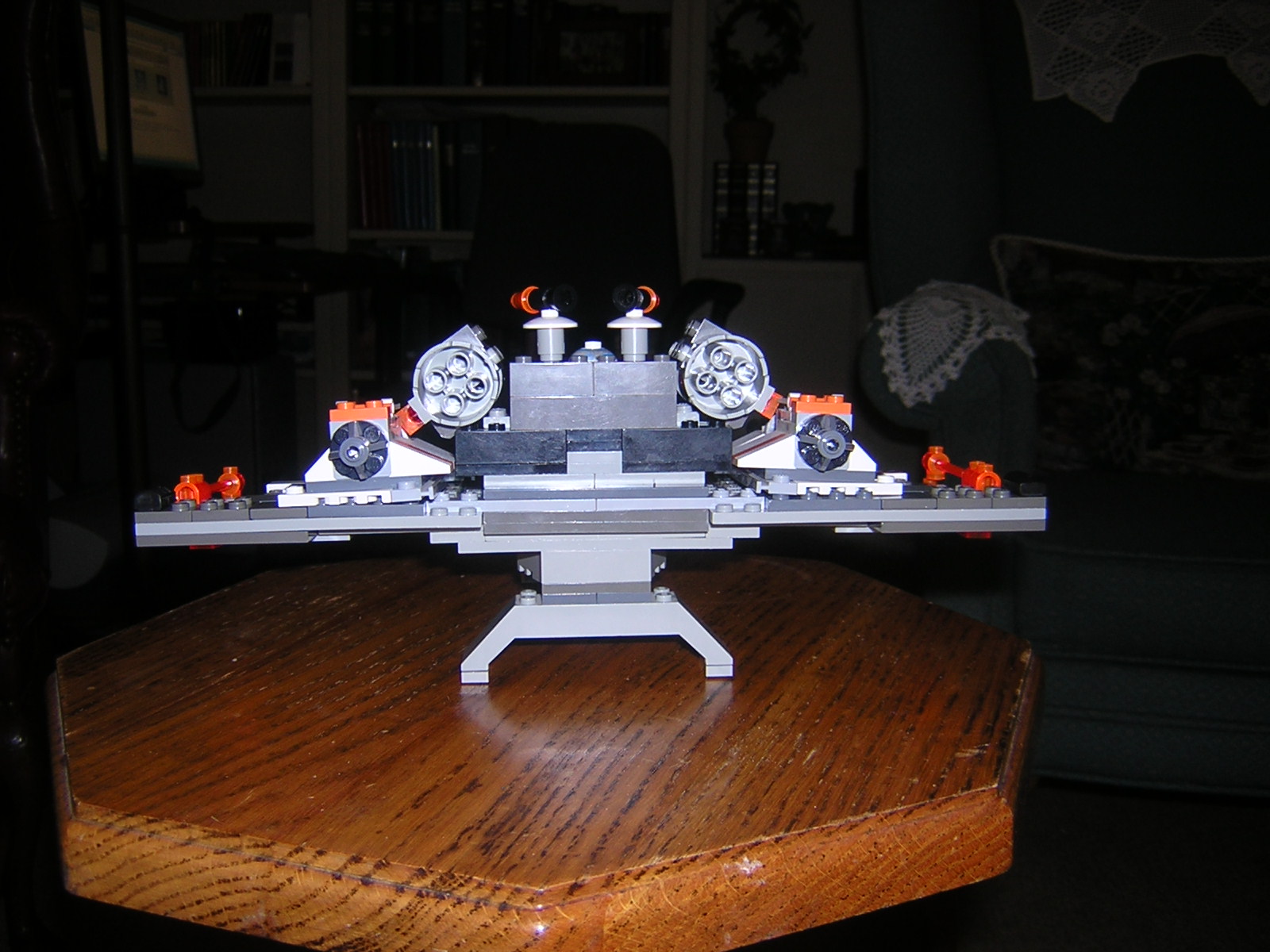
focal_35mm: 36
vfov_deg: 39.7
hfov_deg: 51.4
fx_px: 1321
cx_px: 635
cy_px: 476
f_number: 2.6
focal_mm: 4.7
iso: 100
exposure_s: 1/60.1
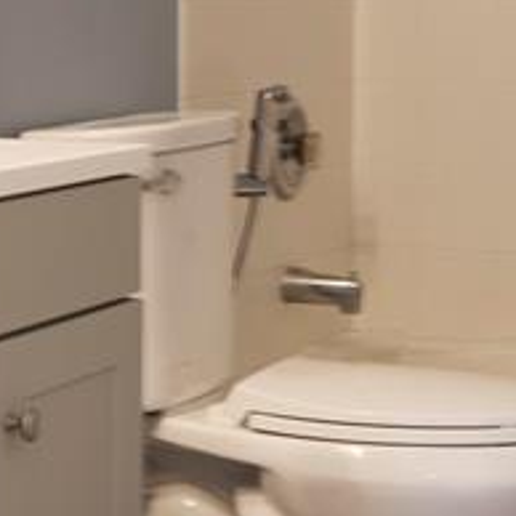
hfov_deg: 18.1
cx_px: 351
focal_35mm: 96
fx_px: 1614
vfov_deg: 17.6
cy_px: -29
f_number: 7.1
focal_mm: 19
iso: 100
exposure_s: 4
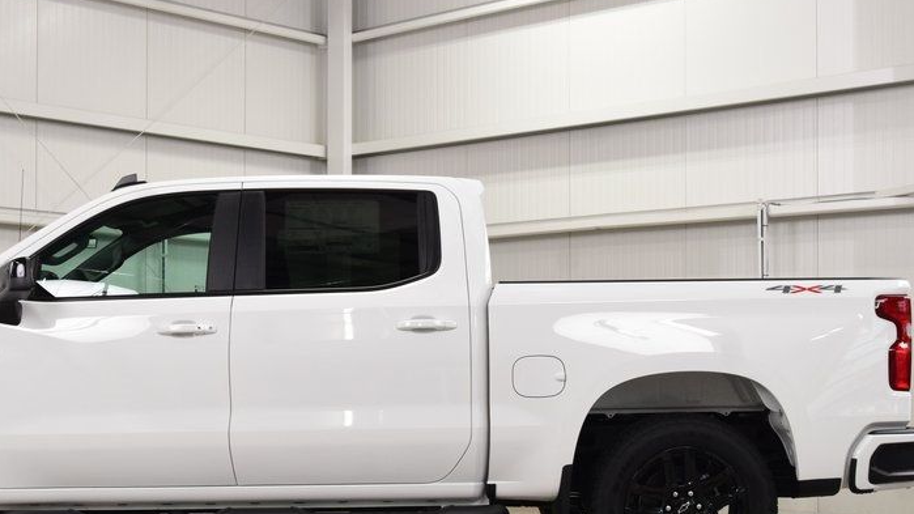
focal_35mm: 67
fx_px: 1618
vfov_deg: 17.9
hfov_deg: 31.3
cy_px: 388
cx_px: 310
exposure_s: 1/60
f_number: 8
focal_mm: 29
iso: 1000
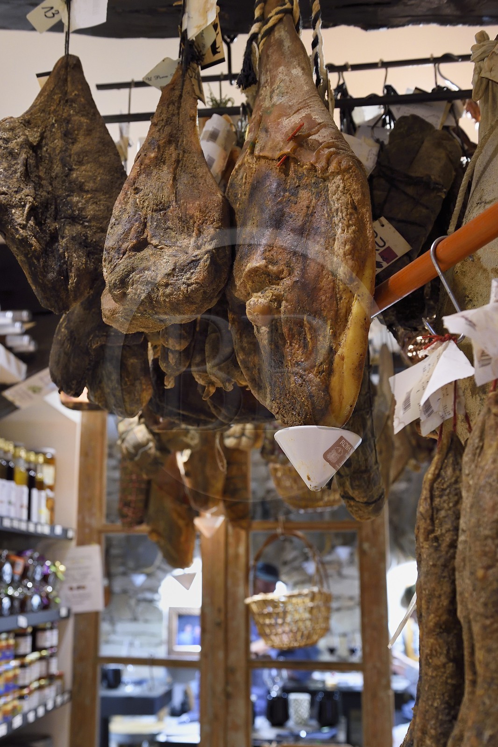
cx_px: 249
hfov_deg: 37.8
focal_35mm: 35
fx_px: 727
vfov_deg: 54.4
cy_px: 374
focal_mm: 35
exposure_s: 1/13
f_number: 4.5
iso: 1600
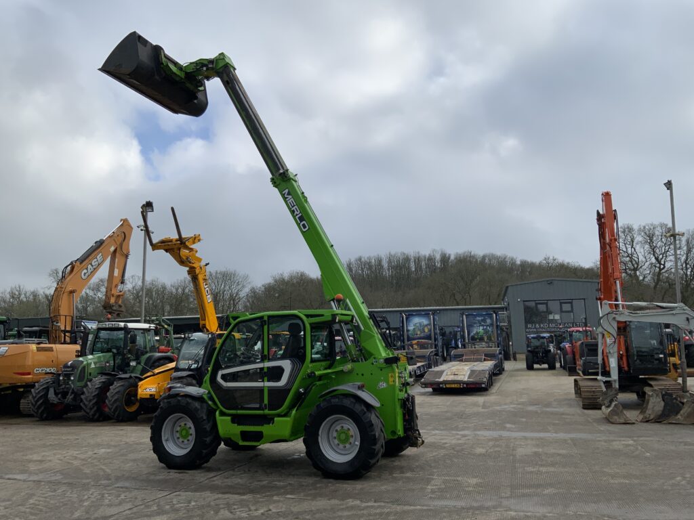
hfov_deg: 61.7
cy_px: 260
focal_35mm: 29
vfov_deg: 48.2
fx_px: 581
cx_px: 347
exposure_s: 1/2227
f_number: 1.8
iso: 16
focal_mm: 3
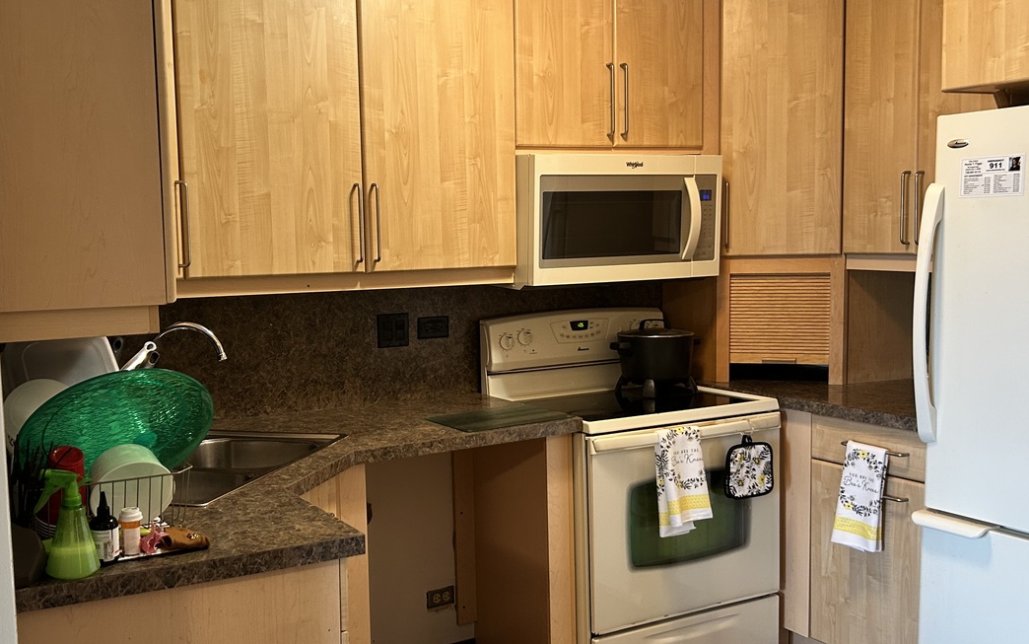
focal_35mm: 38
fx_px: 1066
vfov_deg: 33.6
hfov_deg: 51.5
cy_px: 331
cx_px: 468
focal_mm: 5.7
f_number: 1.5
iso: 125
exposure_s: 1/60
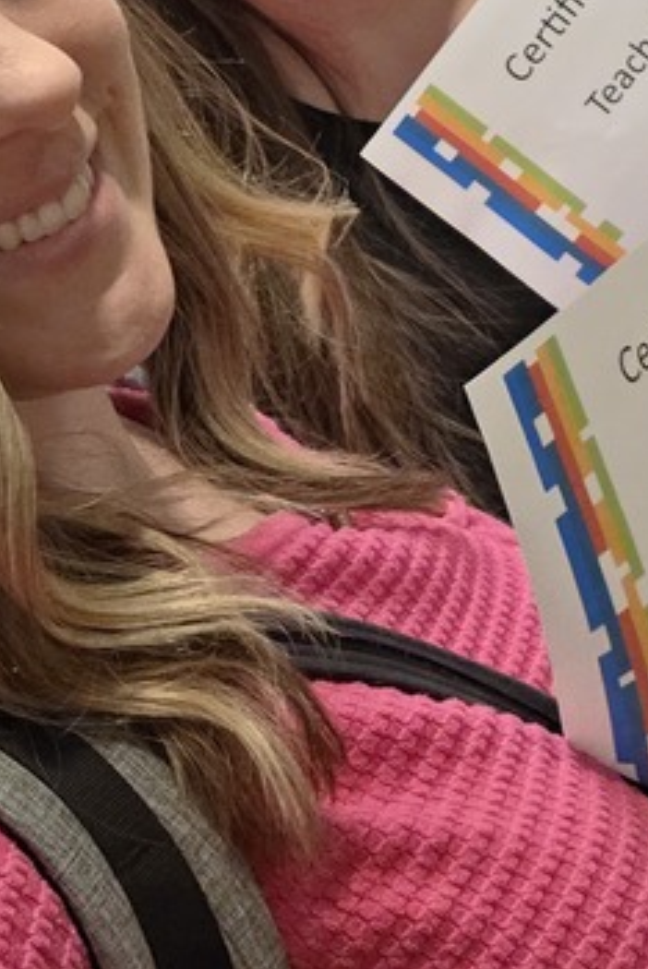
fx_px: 2048
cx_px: 421
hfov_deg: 17.9
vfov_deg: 25.5
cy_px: 42
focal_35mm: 76
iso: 400
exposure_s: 1/120
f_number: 2.2
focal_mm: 3.3
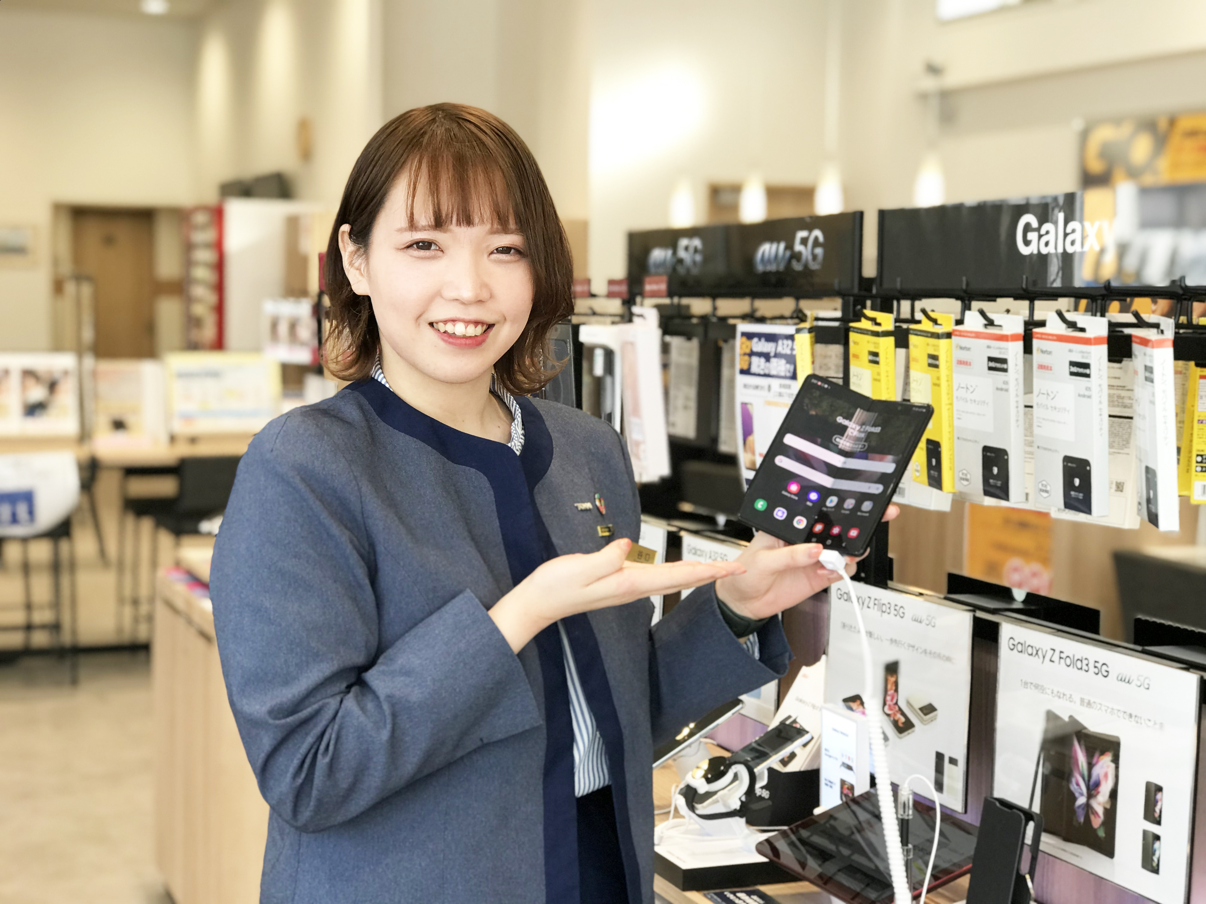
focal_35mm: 57
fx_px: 1986
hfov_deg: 33.8
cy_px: 452
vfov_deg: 25.7
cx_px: 603
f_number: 2.8
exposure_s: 1/50
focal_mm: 6.6
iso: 25
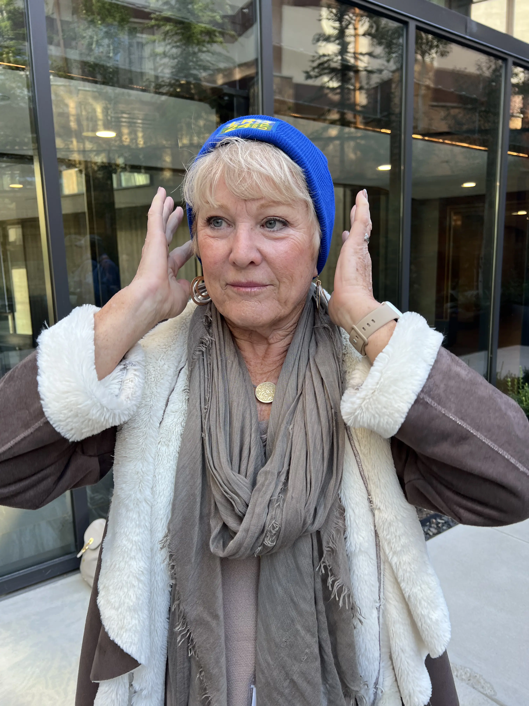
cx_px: 264
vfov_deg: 67.3
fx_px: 530
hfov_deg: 53.1
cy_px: 353
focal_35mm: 26
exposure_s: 1/121
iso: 40
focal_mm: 5.7
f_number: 1.5
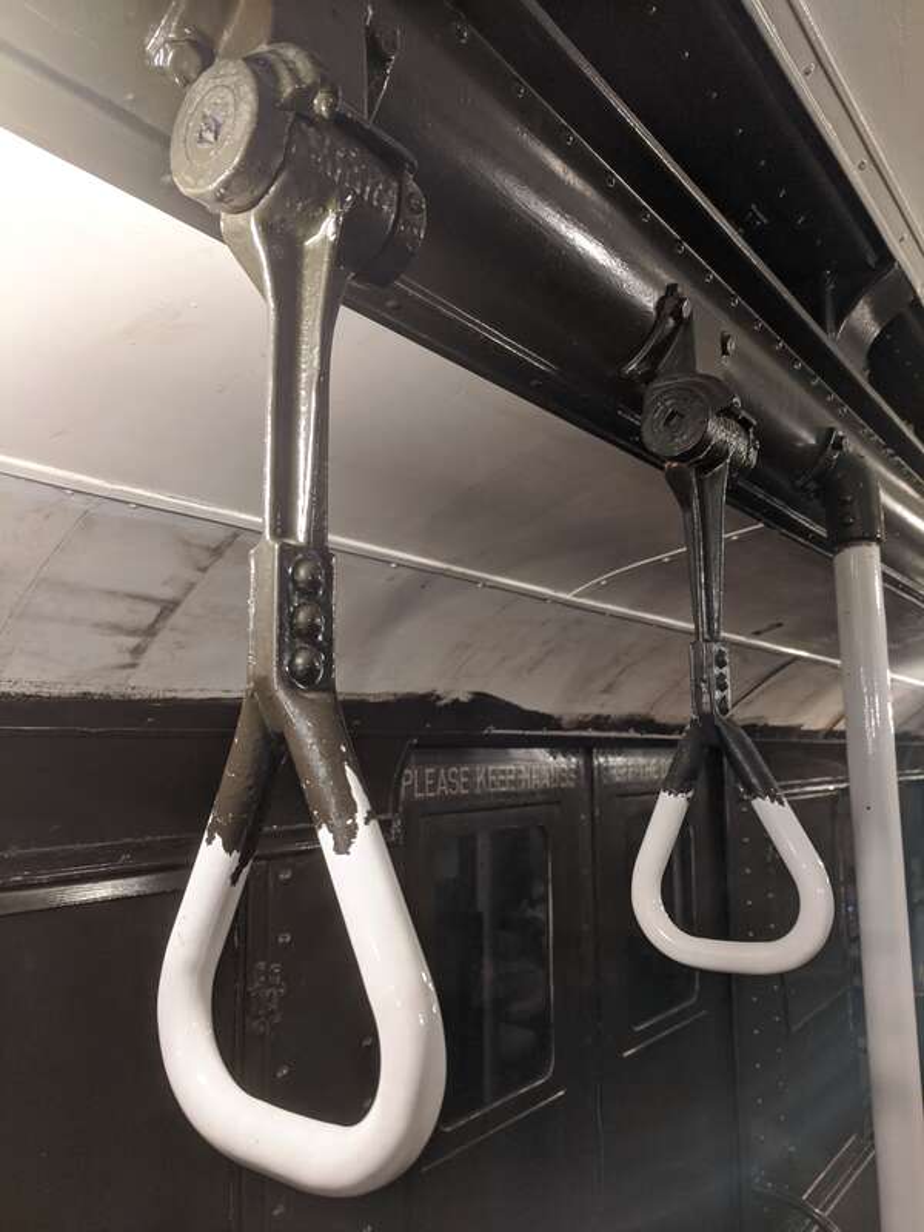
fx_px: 925
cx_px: 462
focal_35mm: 26
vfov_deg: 67.3
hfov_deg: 53.1
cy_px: 616
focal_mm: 4.67
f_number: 2
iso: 357
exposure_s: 1/60
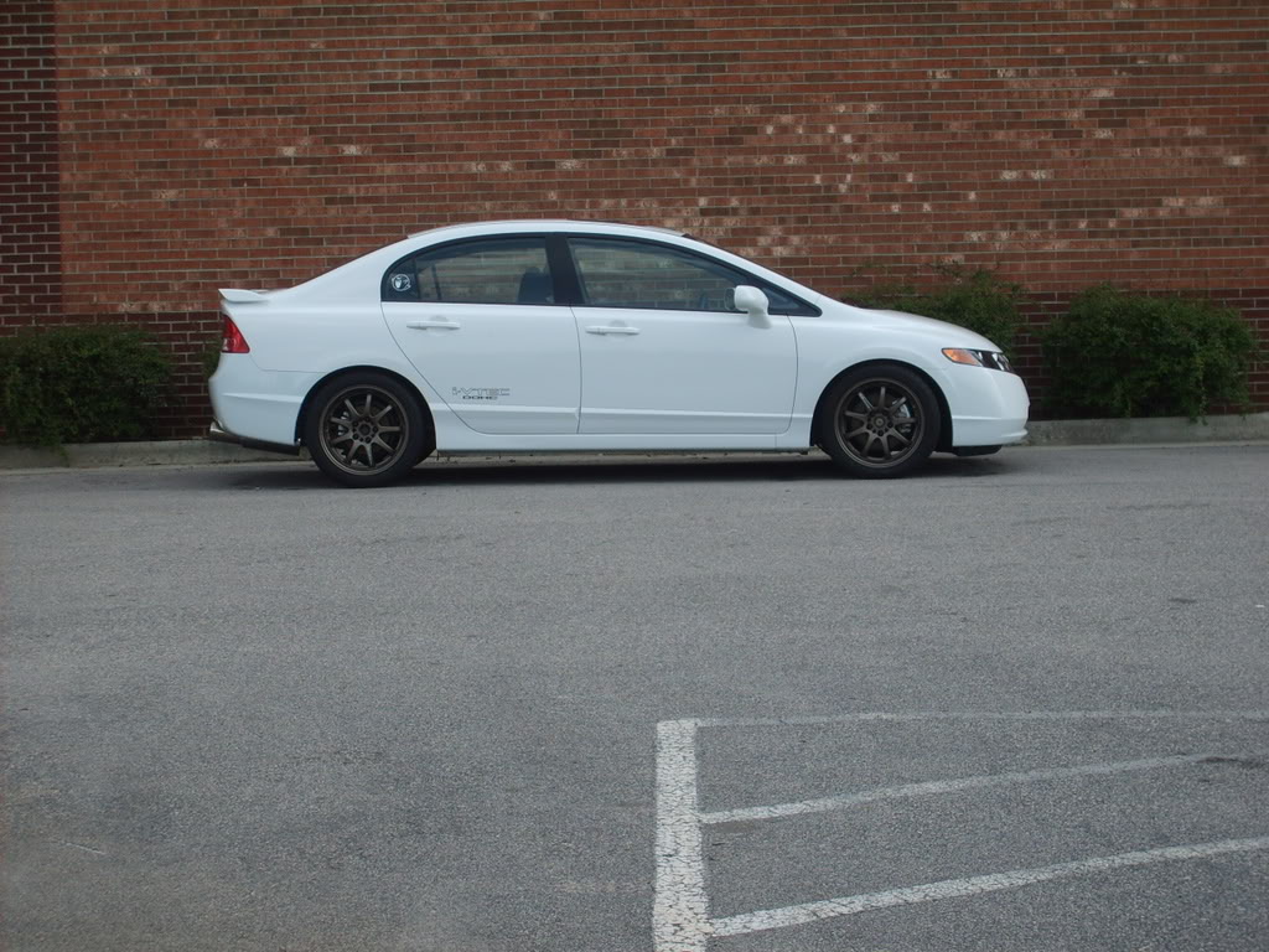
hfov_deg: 27.0
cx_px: 634
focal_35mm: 72
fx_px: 2639
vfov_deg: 20.4
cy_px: 476
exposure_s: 1/500
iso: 50
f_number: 3.9
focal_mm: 12
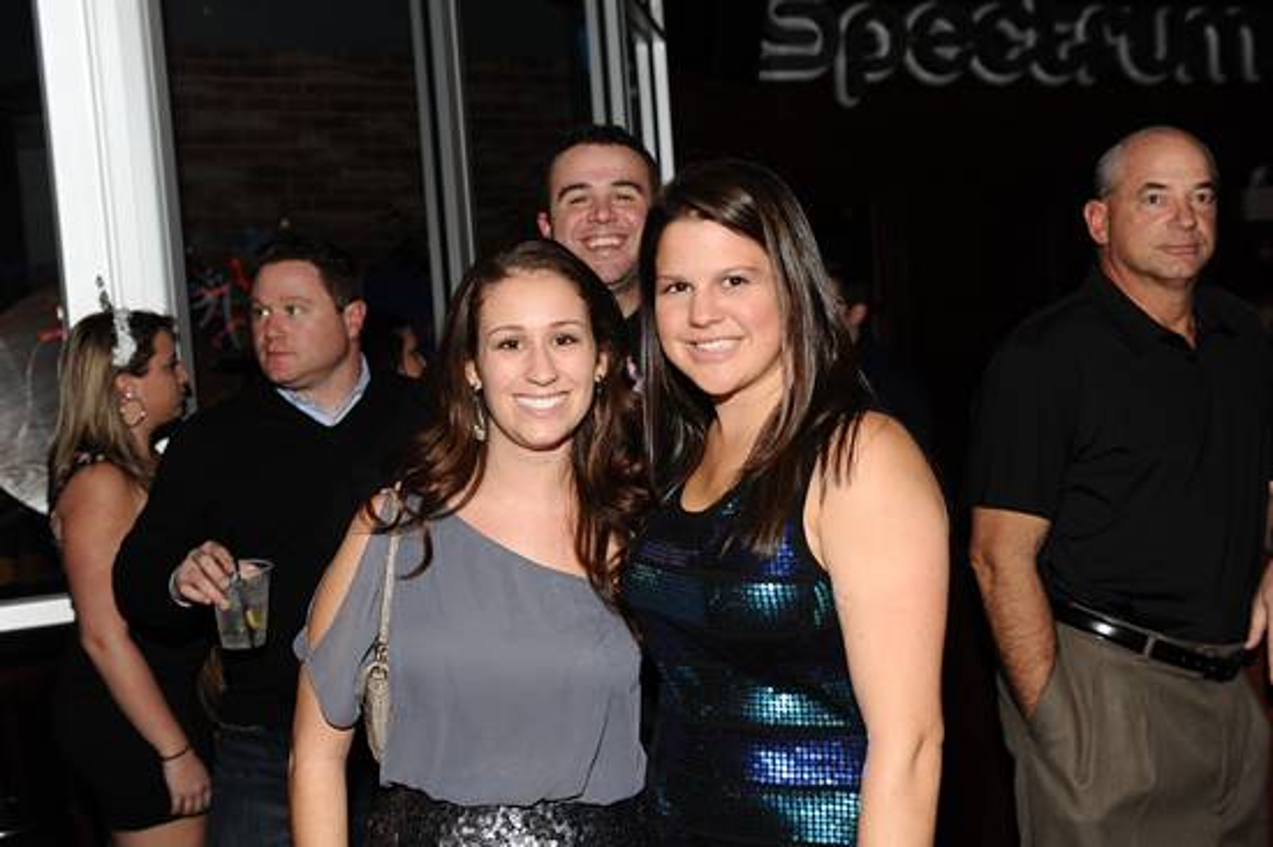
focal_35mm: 42
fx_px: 1484
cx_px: 636
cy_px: 424
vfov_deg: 31.9
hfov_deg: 46.4
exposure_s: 1/250
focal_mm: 42
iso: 800
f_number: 4.8
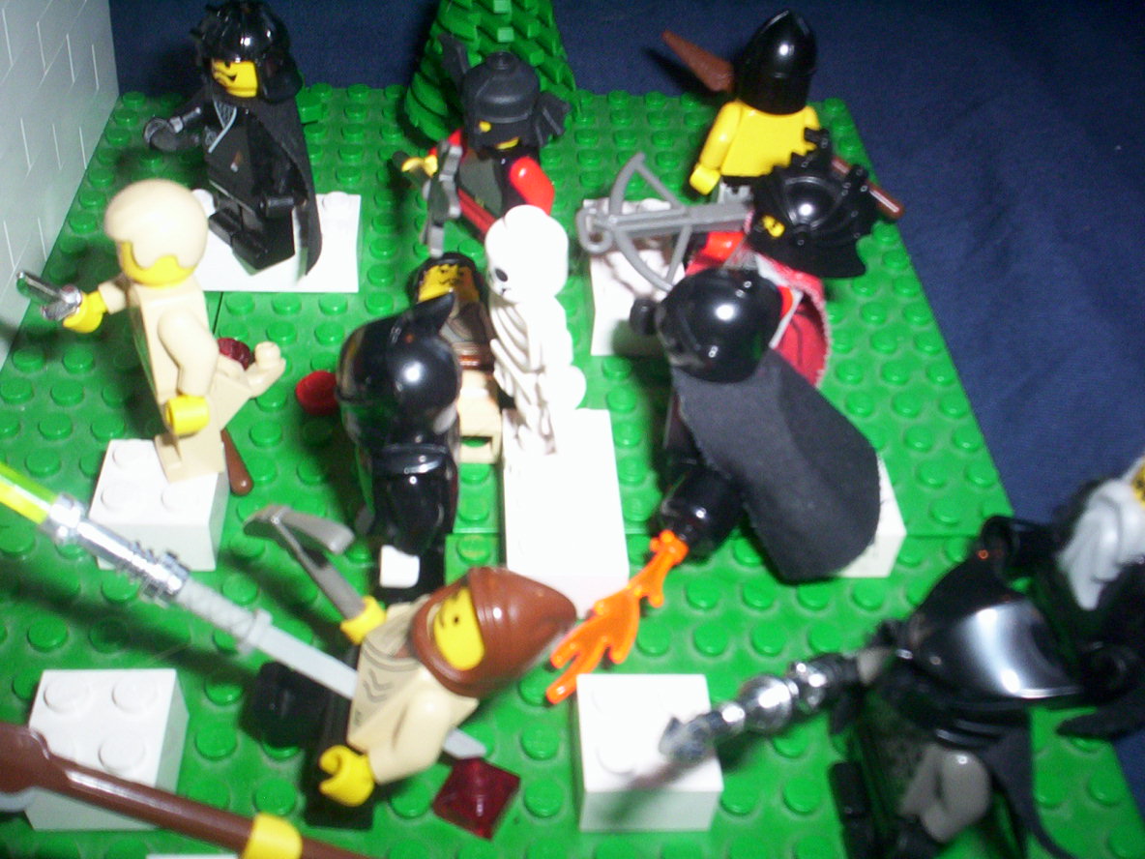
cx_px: 572
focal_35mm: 38
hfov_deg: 49.0
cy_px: 430
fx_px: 1257
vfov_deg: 37.7
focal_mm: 4.99
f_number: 4.5
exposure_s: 1/60
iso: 140
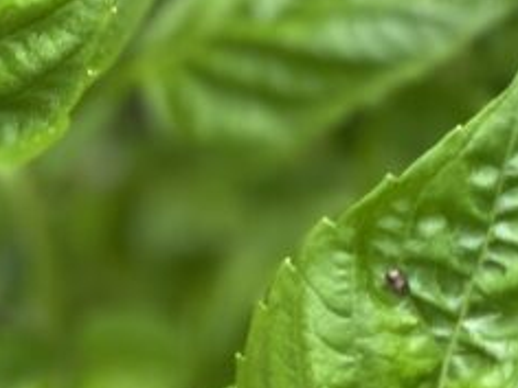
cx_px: -92
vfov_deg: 6.6
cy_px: 53
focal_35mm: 226
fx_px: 3382
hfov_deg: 8.7
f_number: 2
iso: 40
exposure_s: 1/122
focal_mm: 6
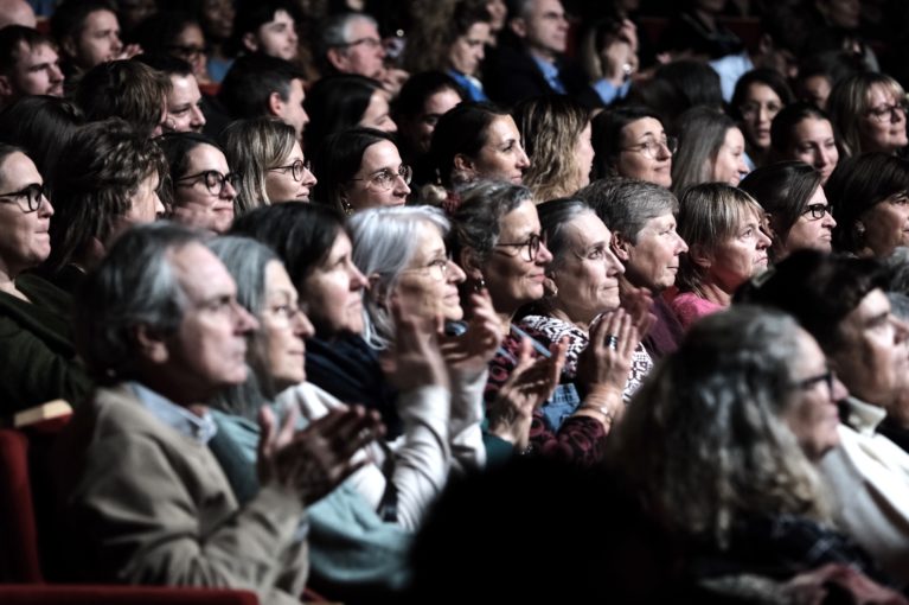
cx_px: 454
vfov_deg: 6.5
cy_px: 302
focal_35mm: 210
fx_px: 5298
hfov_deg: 9.8
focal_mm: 140
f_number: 4
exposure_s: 1/25
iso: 2500
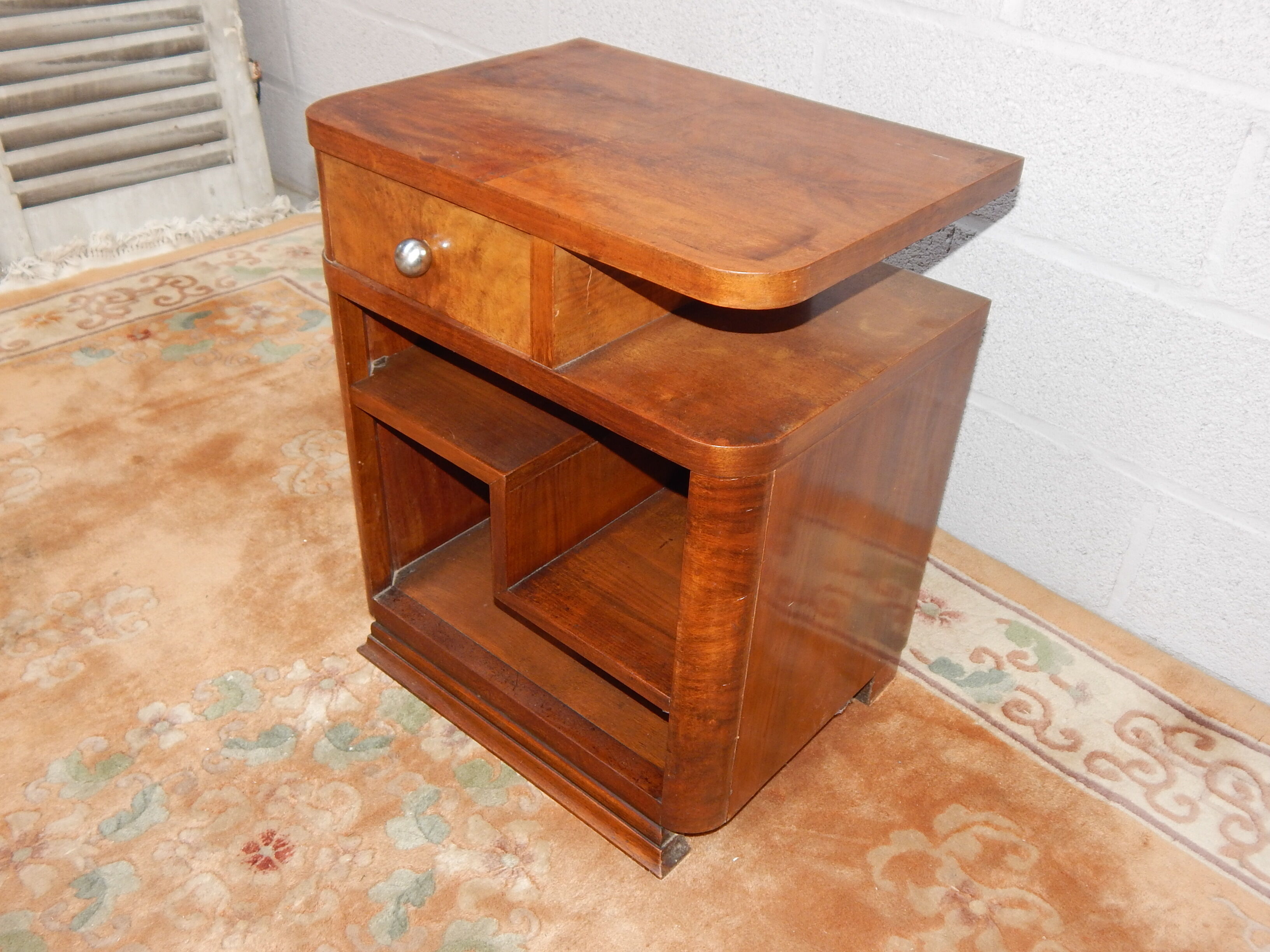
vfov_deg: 45.4
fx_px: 1137
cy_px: 476
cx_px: 635
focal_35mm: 31
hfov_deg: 58.4
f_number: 3.2
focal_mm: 5.6
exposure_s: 1/30
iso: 200
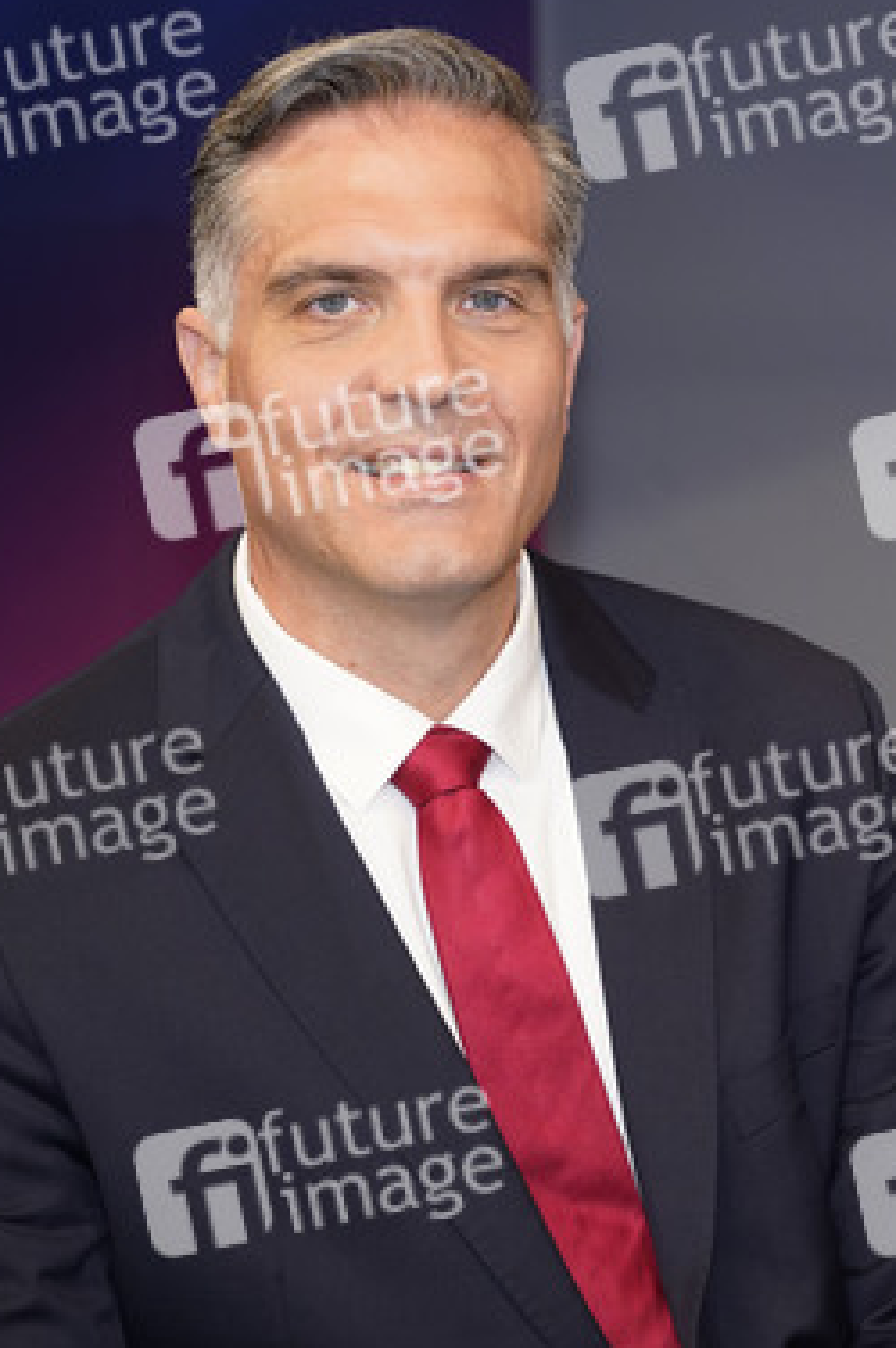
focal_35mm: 82
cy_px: 635
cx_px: 423
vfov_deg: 24.8
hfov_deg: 16.6
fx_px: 3067
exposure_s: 1/160
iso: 2000
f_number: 5.6
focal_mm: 77
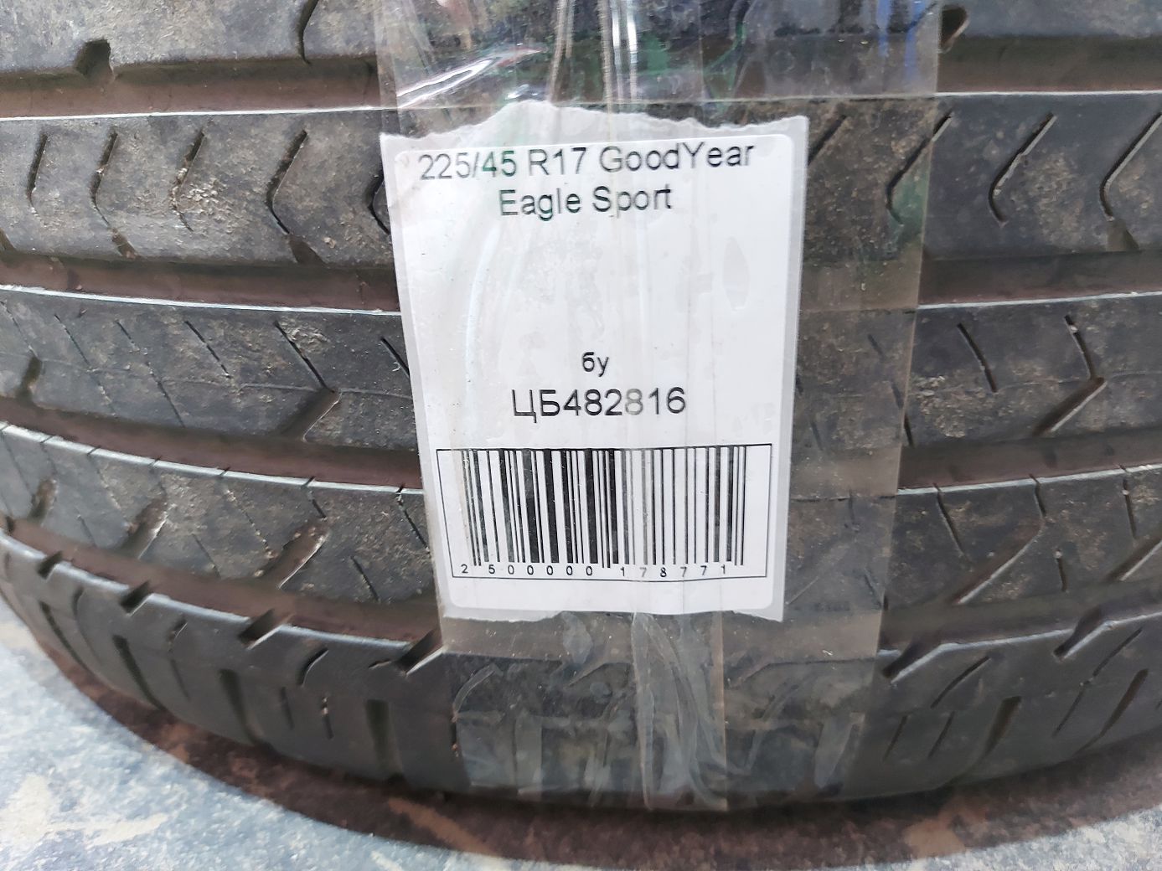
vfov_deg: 56.8
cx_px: 581
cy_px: 436
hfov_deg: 71.6
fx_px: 806
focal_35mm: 24
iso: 400
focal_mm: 5.23
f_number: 1.8
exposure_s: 1/20
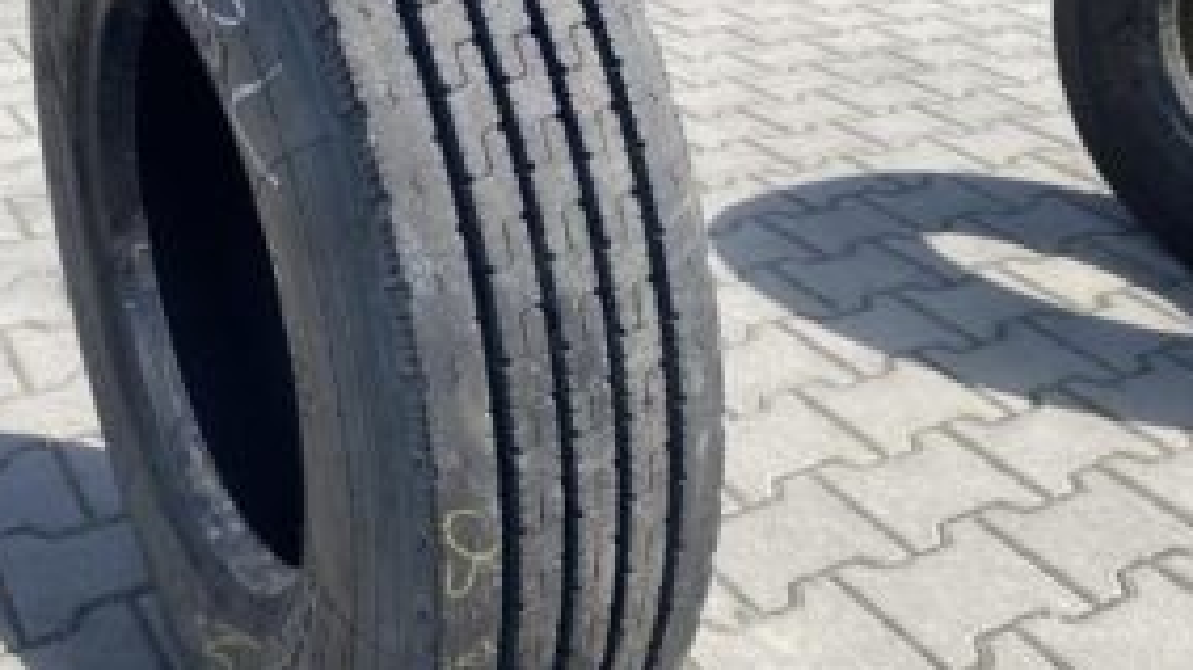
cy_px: 255
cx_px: 514
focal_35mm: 43
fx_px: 1360
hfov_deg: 47.2
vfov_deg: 27.6
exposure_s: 1/1754
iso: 32
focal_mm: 4.25
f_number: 1.8
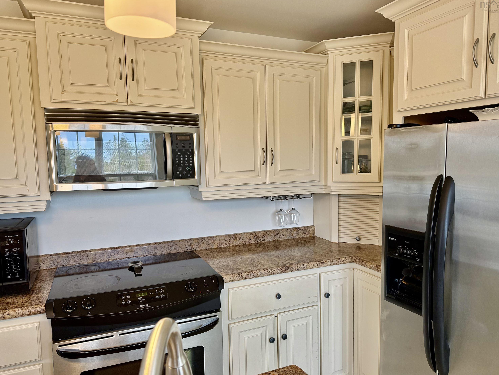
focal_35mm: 25
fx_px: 360
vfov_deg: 54.9
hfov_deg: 69.4
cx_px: 249
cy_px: 191
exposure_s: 1/120
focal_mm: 6.76
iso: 125
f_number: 1.78
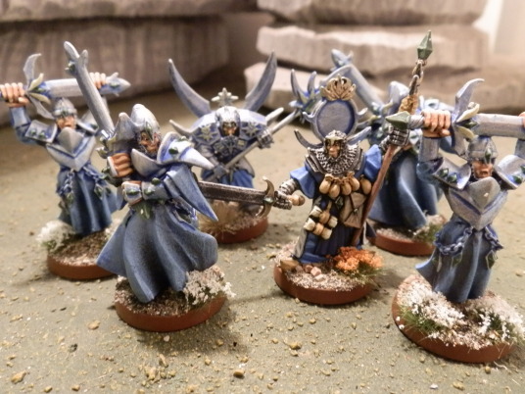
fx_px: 425
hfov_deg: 63.4
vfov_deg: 49.7
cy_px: 197
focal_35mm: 28
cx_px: 262
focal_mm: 5
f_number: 3.1
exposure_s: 1/40
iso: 400
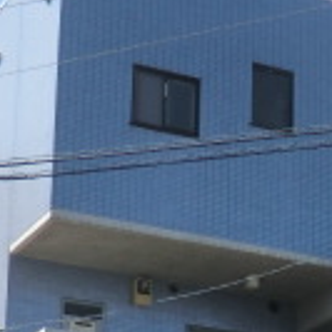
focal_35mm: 145
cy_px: 419
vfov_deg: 11.7
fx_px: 1573
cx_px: 437
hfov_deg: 11.7
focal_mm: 6.1
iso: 80
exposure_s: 1/640
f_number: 3.6
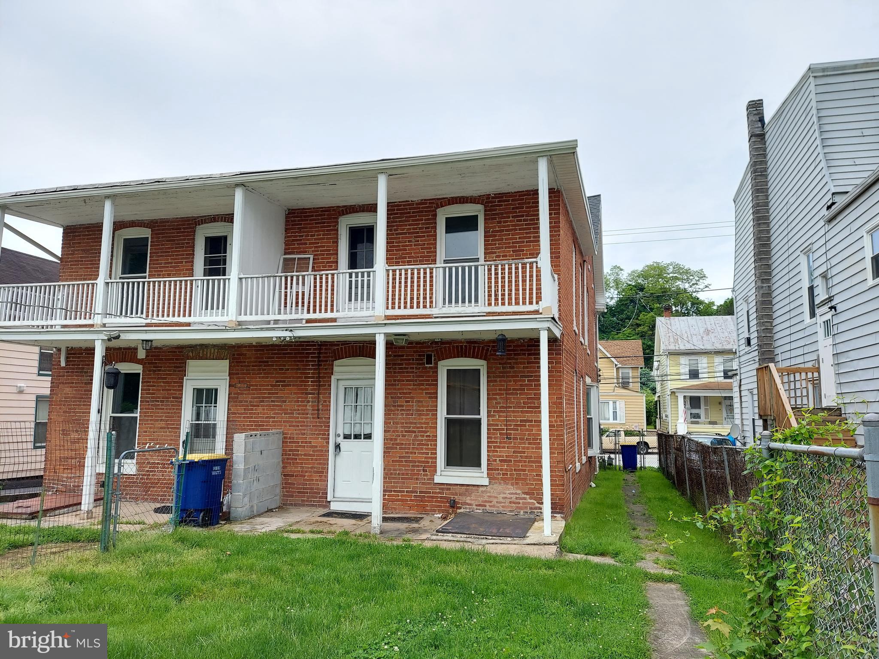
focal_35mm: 24
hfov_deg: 71.6
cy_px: 330
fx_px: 609
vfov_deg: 56.8
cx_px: 440
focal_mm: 5.23
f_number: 1.8
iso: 50
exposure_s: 1/211
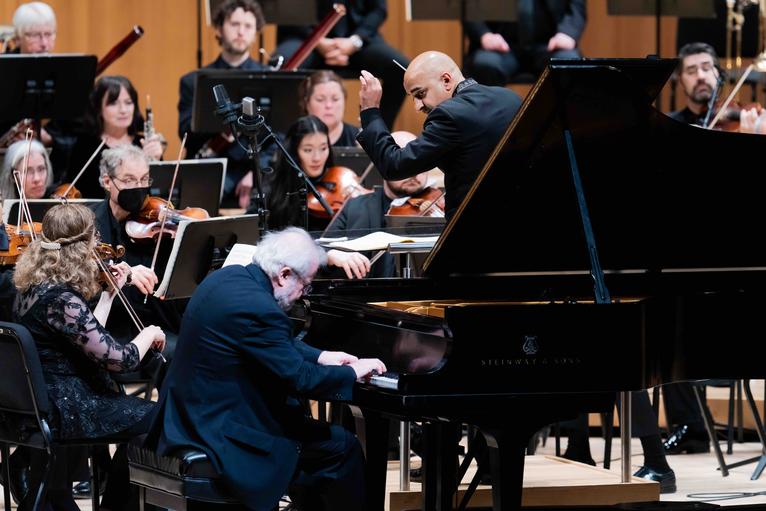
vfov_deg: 3.4
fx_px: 8510
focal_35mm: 400
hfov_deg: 5.2
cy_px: 256
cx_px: 383
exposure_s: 1/250
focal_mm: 400
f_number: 4.5
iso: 1600
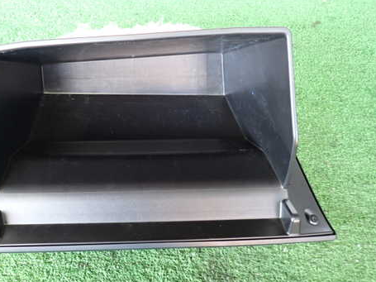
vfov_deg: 42.9
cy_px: 135
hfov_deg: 54.5
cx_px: 133
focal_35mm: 33
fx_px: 358
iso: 320
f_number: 2
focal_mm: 4.5
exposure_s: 1/30
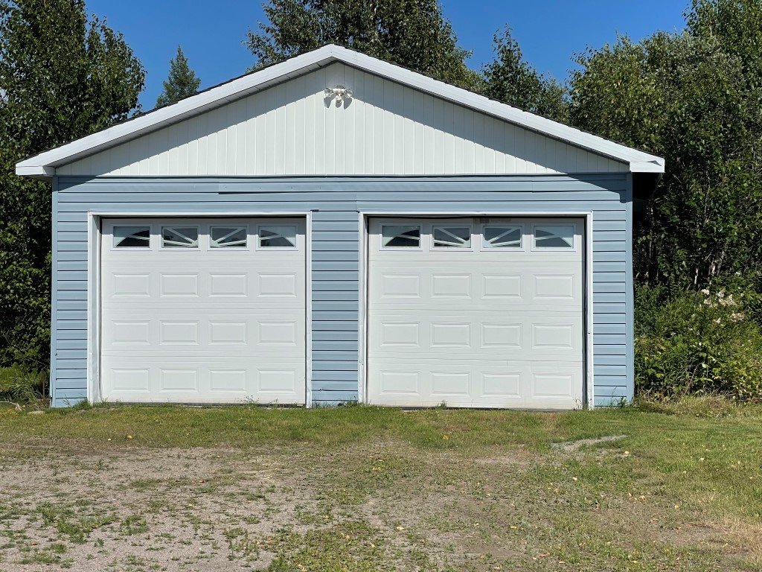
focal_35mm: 64
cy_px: 286
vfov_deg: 22.9
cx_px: 381
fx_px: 1409
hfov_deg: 30.3
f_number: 2.2
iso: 20
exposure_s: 1/3215
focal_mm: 7.5
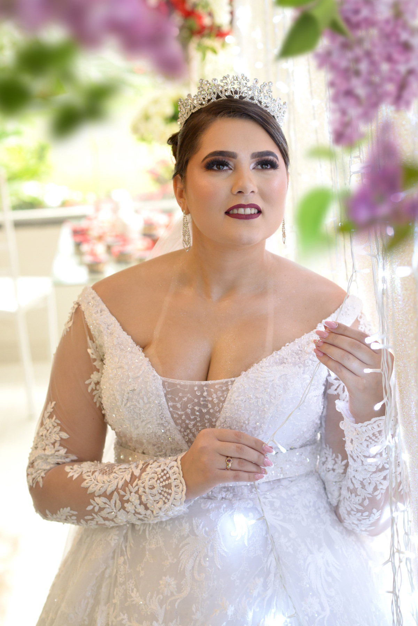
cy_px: 313
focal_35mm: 85
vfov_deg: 23.9
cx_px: 209
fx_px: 1479
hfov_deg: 16.1
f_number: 4.5
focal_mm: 85
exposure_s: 1/160
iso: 2200
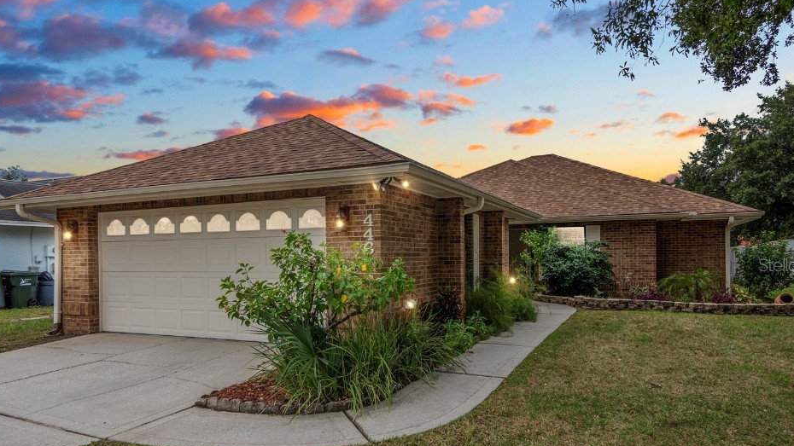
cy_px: 264
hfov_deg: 76.3
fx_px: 505
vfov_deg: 47.4
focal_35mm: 24
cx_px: 402
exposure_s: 1/320
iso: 400
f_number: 4
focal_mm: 10
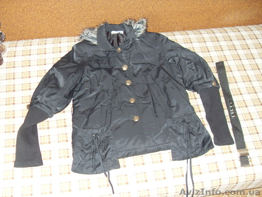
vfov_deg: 38.7
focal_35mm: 37
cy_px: 98
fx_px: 280
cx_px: 131
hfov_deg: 50.1
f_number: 2.8
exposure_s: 1/45
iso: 200
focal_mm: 6.3
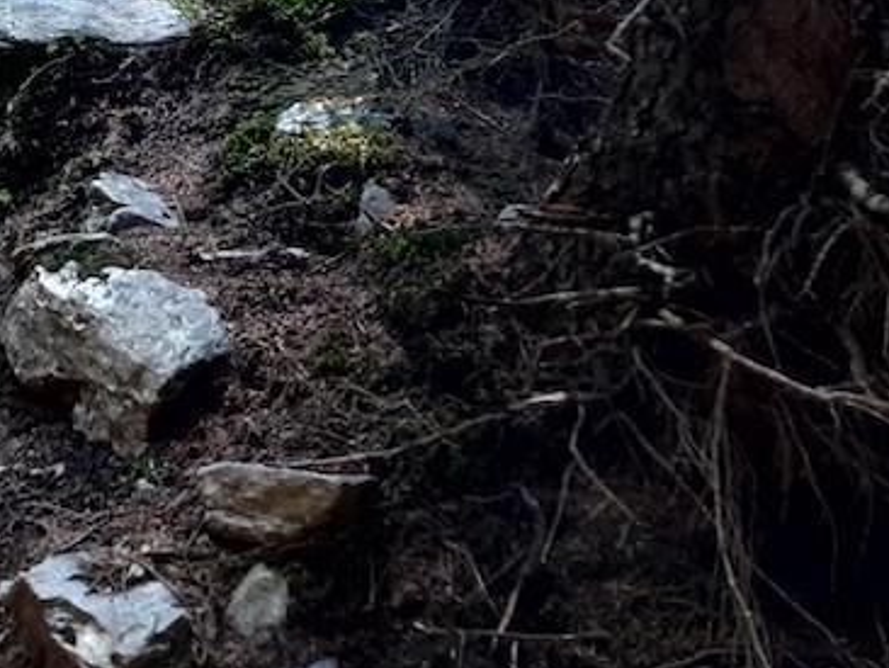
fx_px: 1825
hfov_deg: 25.5
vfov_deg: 20.1
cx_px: -73
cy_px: -2
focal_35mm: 71
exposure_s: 1/50
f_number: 1.7
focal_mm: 3.92
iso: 64
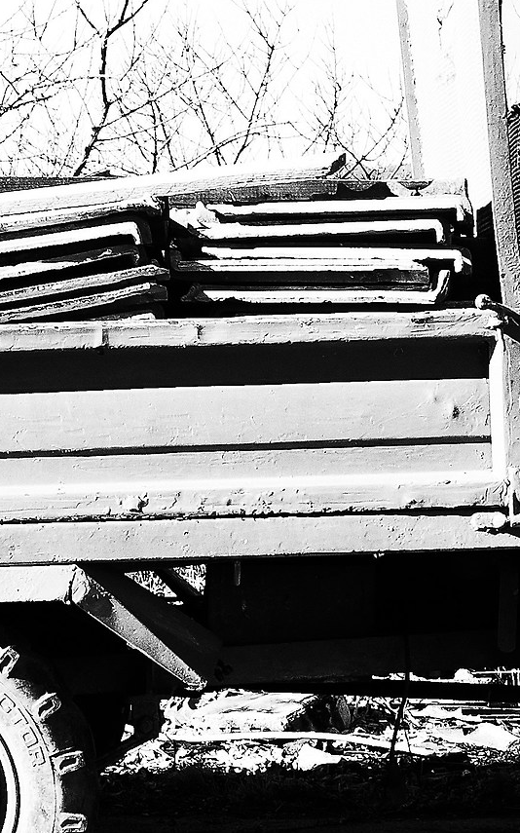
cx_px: 276
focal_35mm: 100
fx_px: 2269
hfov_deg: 13.1
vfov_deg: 20.8
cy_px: 342
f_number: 6.3
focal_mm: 18.3
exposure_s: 1/160
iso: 100
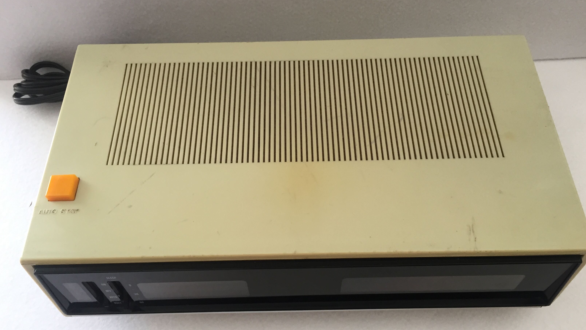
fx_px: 497
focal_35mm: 32
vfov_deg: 36.7
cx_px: 291
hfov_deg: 61.0
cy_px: 165
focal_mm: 4.15
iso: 64
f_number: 2.2
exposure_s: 1/33
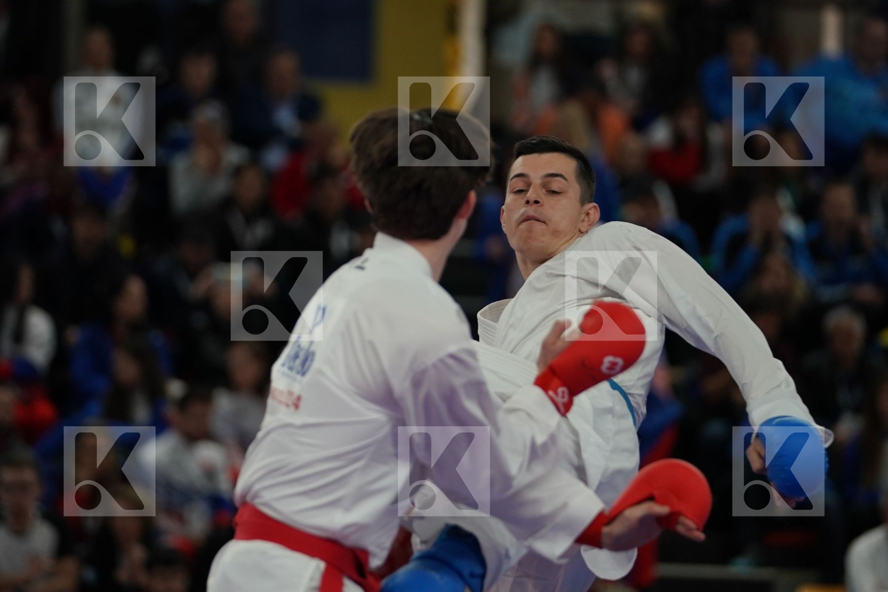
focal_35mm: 259
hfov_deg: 8.0
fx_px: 6388
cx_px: 444
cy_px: 296
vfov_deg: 5.3
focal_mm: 173
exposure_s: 1/1000
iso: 1000
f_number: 2.8
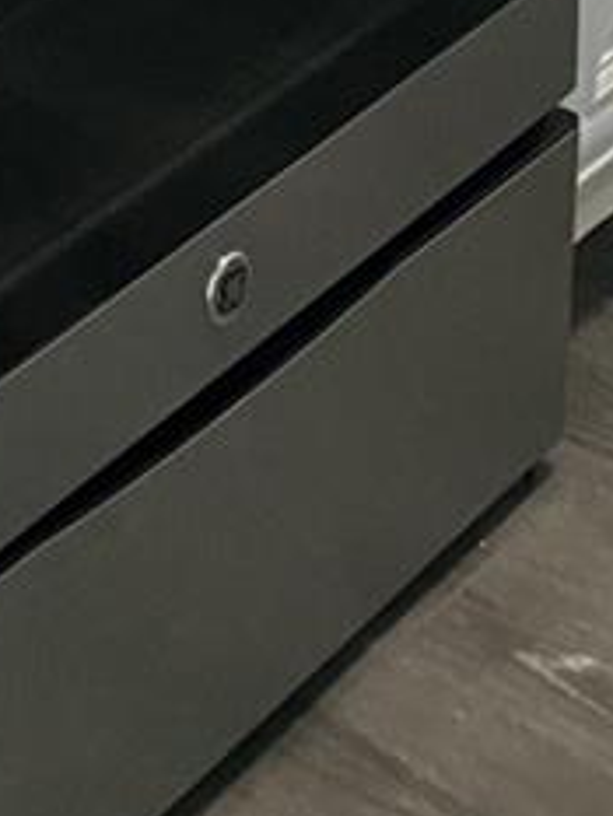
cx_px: 11
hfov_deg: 10.2
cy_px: -1093
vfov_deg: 11.5
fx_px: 3397
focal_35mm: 144
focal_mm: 3.99
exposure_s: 1/60
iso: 320
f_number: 1.8
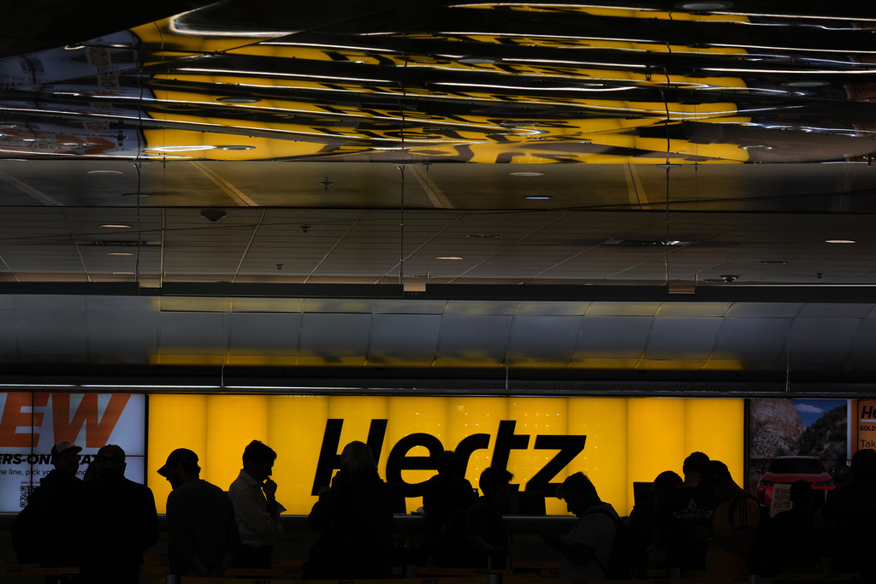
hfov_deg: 15.2
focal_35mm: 135
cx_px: 438
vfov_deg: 10.2
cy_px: 292
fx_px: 3285
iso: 500
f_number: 9
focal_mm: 135
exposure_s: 1/200
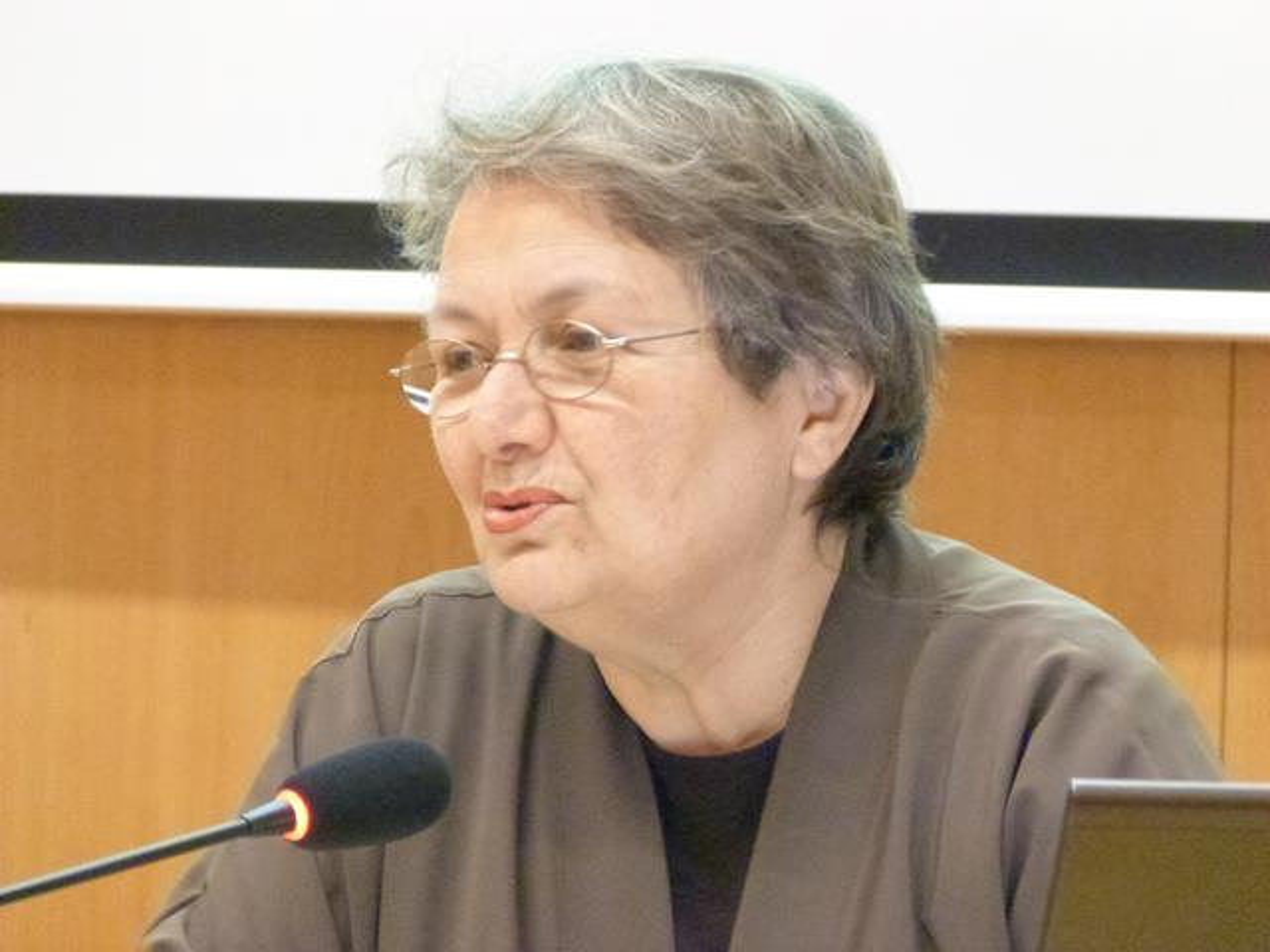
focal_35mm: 332
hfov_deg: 6.0
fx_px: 12180
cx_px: 635
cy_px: 476
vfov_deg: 4.5
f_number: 4.1
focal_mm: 59.7
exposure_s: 1/15
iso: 1600
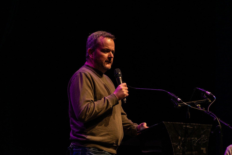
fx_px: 1934
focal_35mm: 300
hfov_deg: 6.9
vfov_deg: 4.6
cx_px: 116
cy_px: 78
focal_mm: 300
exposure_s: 1/200
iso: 3200
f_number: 5.6
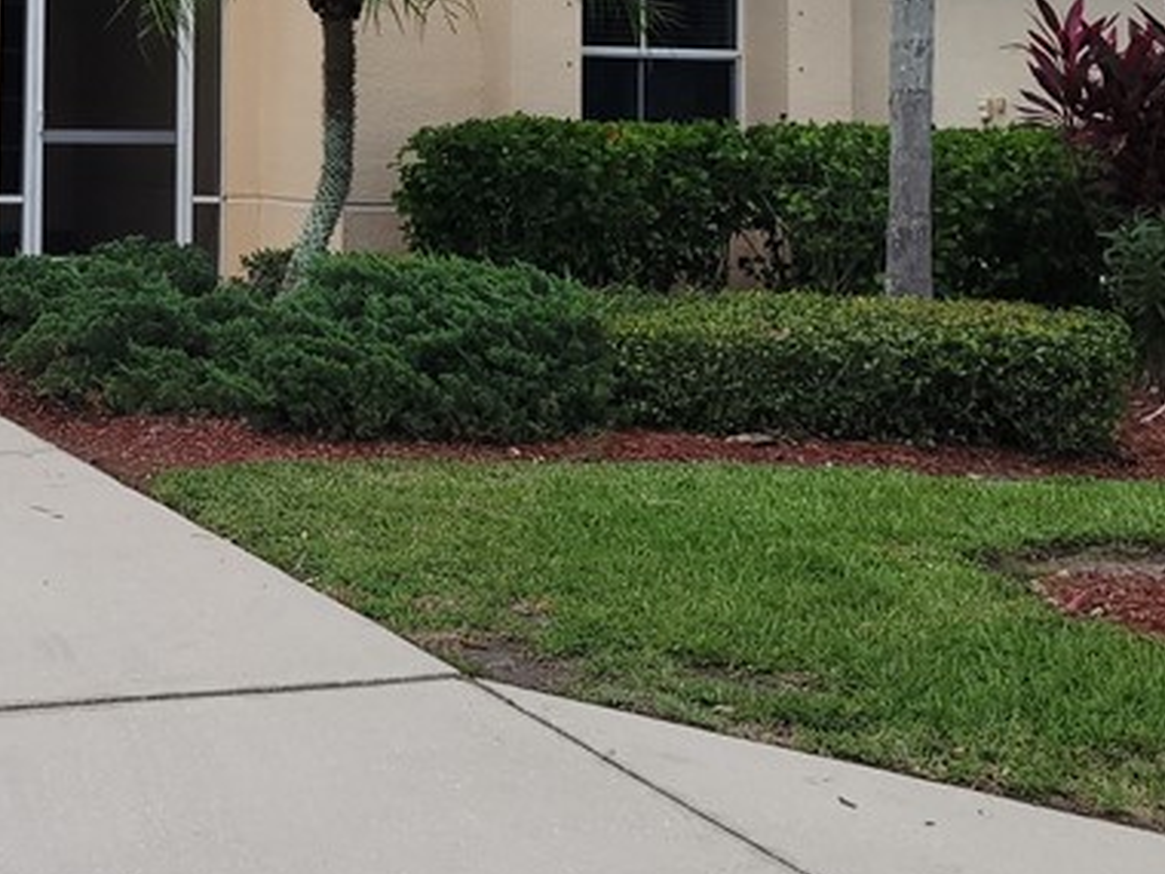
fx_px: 2356
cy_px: -15
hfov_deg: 26.6
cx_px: 67
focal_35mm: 70
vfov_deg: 20.3
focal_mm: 5.4
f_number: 1.8
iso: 40
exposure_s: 1/2302
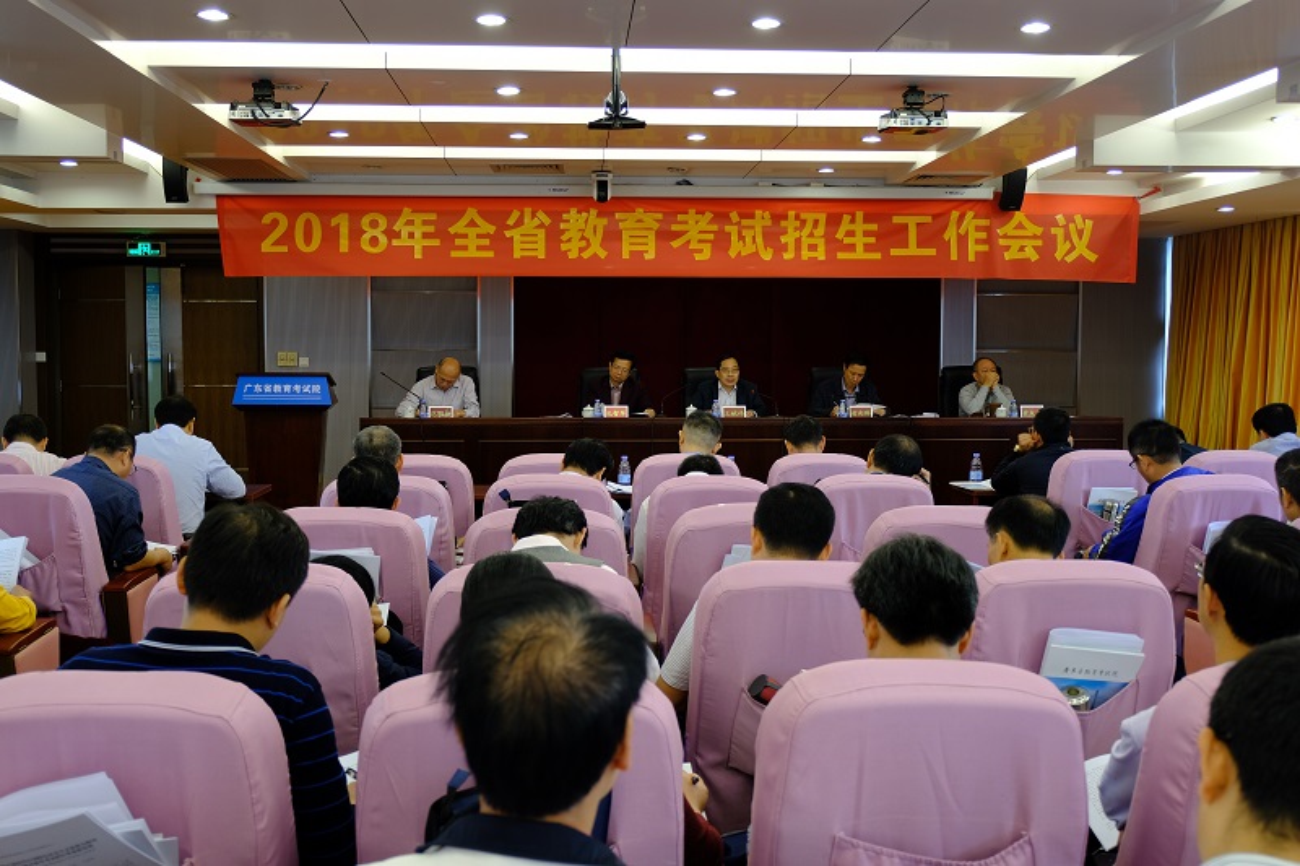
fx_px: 1300
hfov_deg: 53.1
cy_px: 433
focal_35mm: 36
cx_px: 650
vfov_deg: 36.9
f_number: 4.2
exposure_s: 1/8.5
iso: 200
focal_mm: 24.3
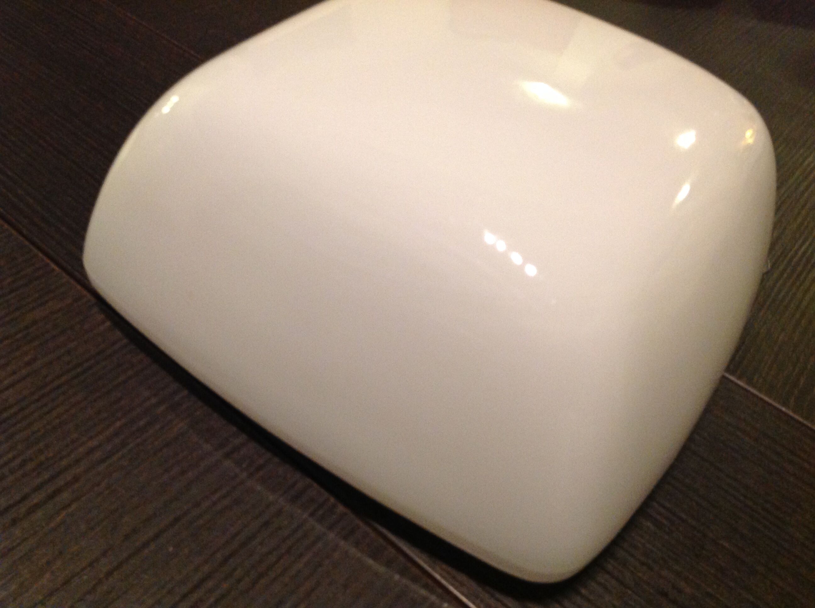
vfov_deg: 40.6
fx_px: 823
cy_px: 304
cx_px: 408
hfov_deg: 52.7
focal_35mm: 35
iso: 320
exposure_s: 1/17
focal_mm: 4.28
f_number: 2.4
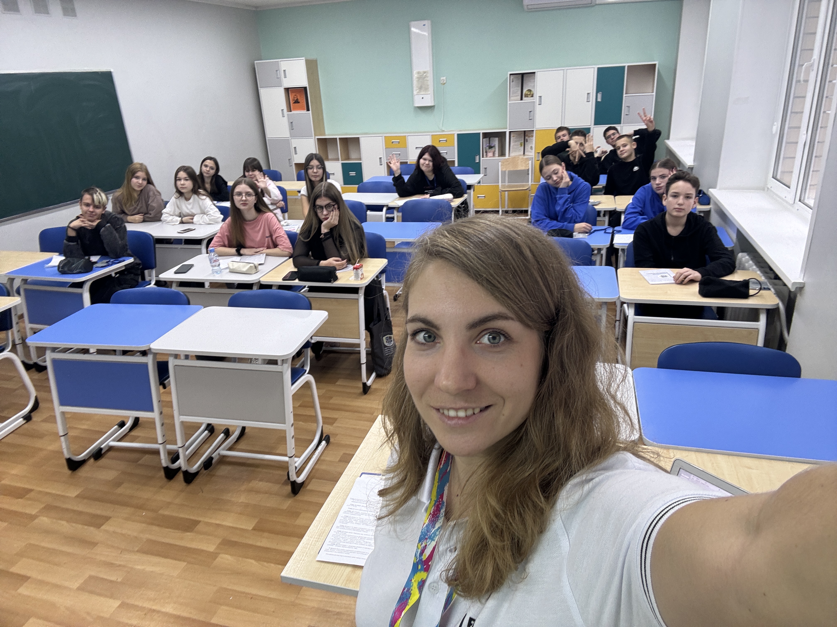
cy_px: 314
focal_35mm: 23
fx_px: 556
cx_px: 418
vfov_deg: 58.9
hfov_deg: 73.9
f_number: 1.9
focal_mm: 2.69
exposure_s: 1/60
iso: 50
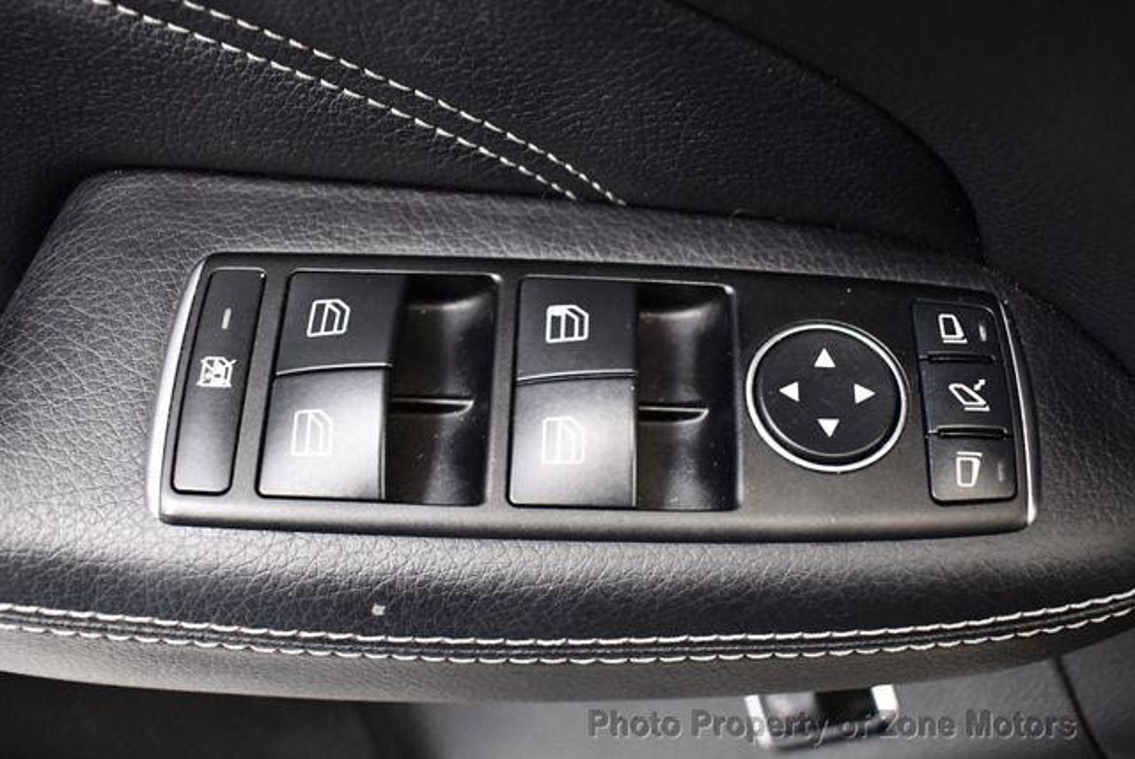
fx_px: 1136
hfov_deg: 53.1
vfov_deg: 36.9
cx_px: 568
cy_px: 380
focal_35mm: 36
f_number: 3.5
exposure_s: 1/60
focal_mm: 18
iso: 4000
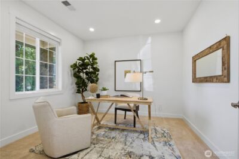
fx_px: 113
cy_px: 80
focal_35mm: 17
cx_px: 120
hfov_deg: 93.3
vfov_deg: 70.3
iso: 400
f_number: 9
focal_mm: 17
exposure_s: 1/20
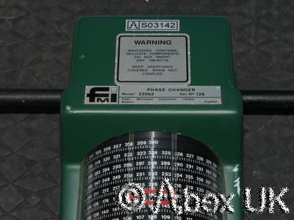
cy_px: 110
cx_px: 147
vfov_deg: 13.5
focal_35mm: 110
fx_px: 934
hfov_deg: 17.9
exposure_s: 1/60
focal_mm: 55
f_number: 11
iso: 400
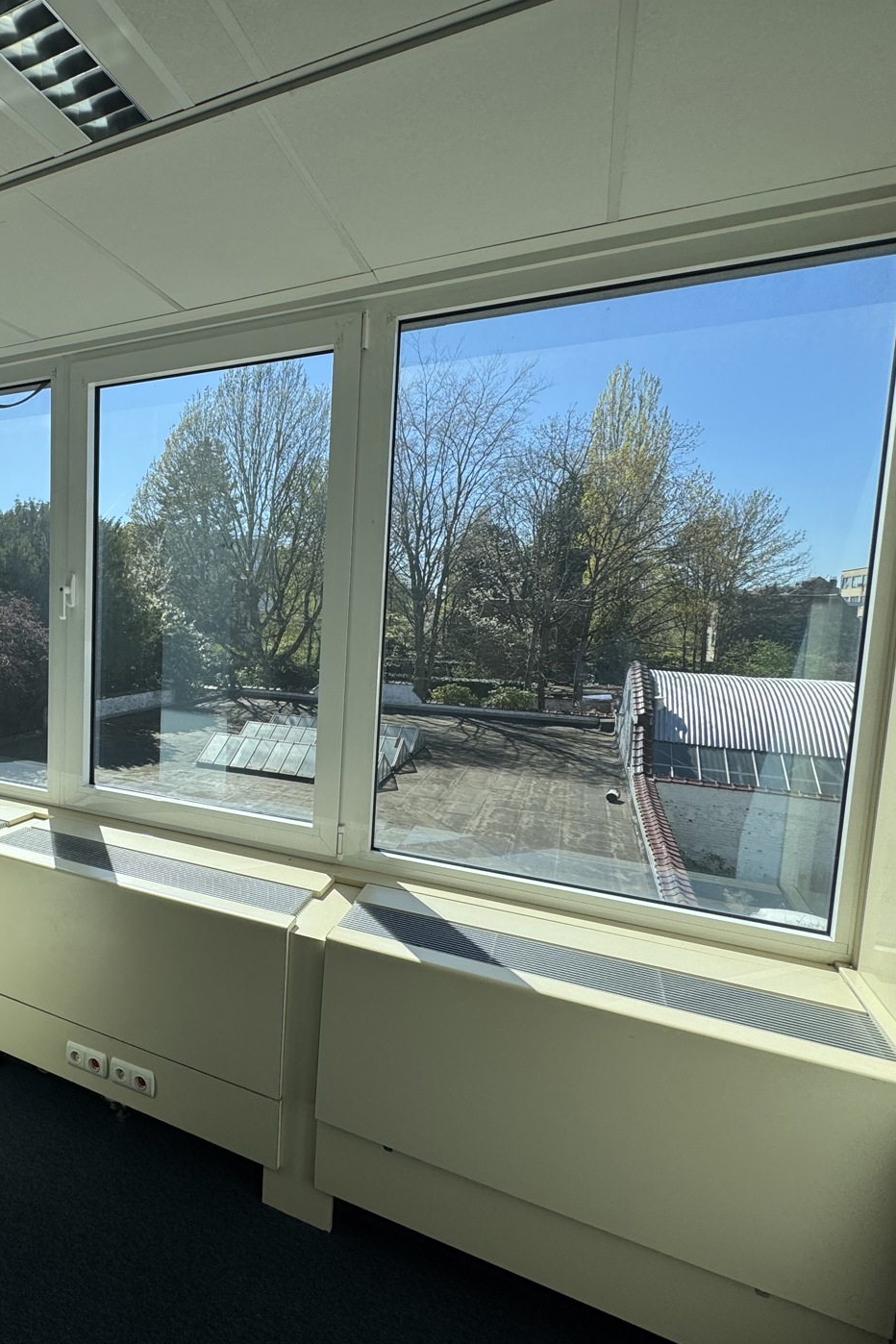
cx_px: 149
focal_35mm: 20
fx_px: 747
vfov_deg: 84.0
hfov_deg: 56.3
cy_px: 673
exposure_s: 1/796
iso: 40
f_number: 2.2
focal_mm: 2.22
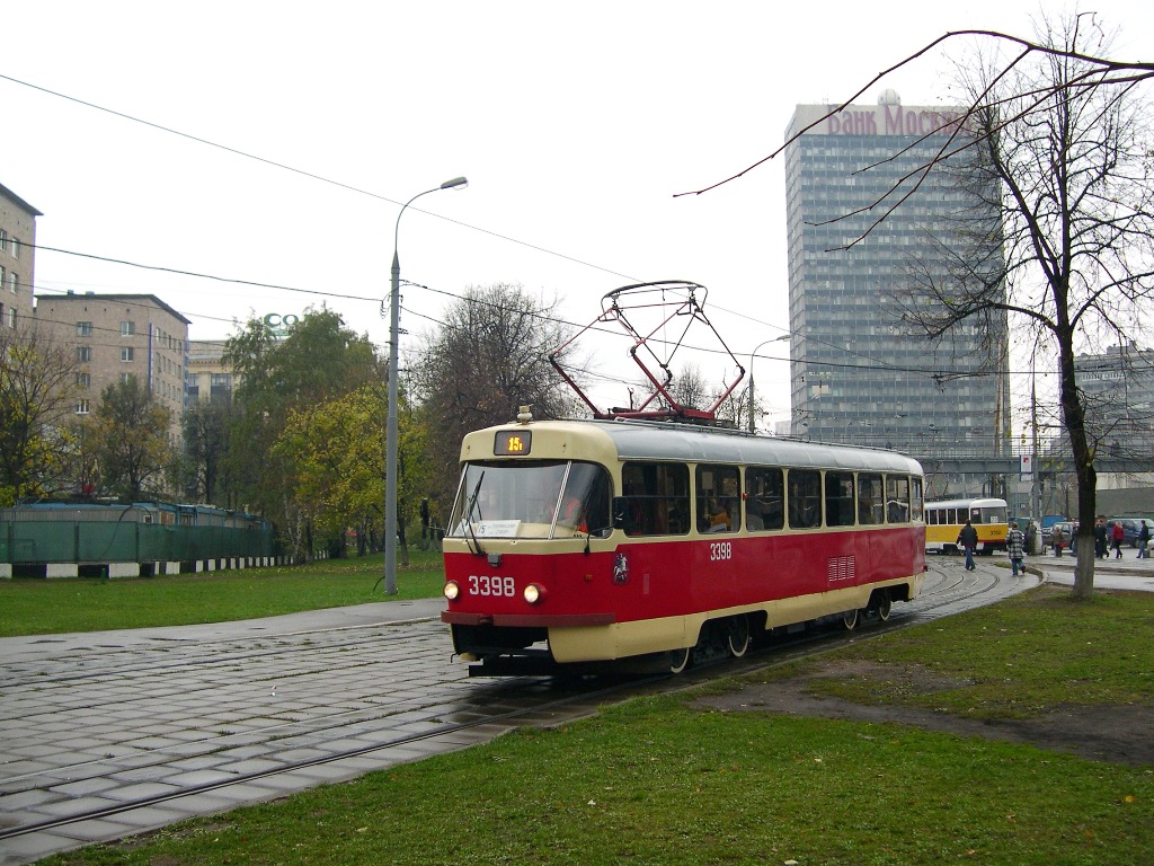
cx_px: 577
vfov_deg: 37.7
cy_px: 433
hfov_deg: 49.0
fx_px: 1267
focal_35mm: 38
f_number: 2.8
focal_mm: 8
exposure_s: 1/240
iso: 100
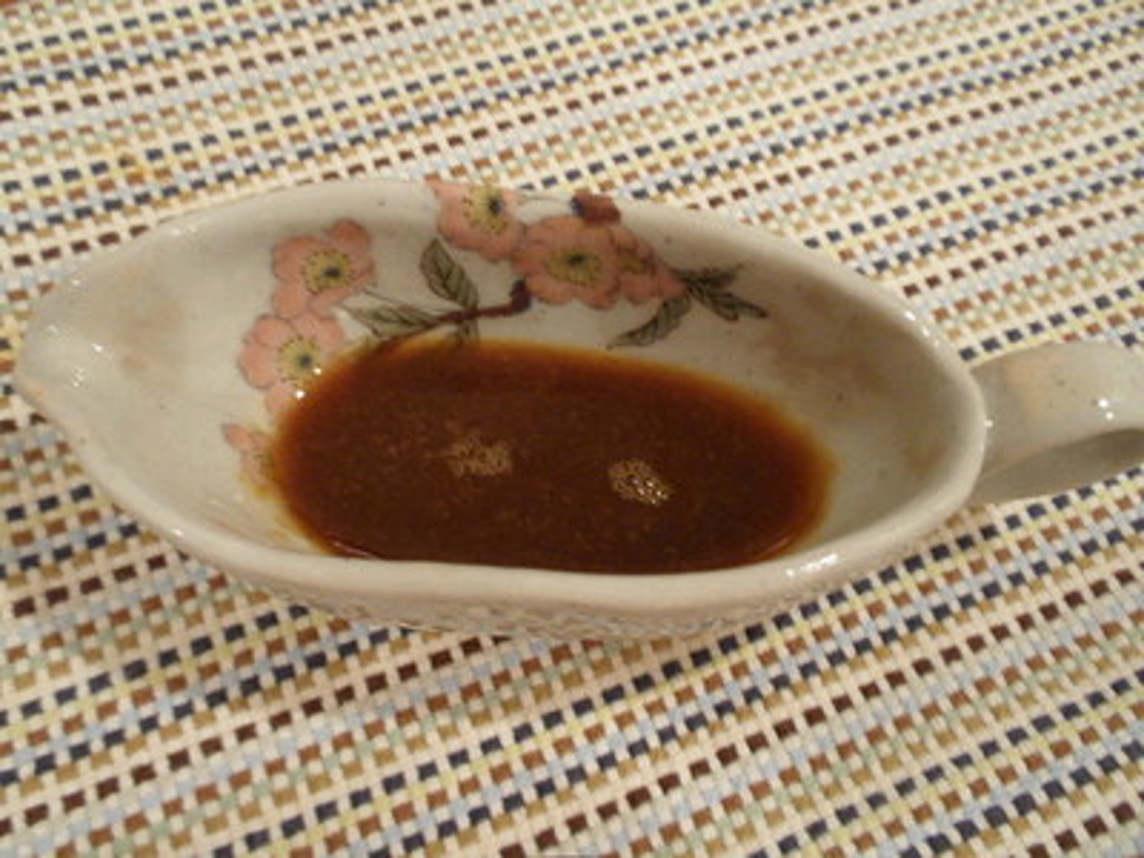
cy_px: 429
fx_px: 1223
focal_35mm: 37
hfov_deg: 50.1
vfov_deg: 38.7
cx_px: 572
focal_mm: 6.6
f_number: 3.5
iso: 100
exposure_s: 1/2.5
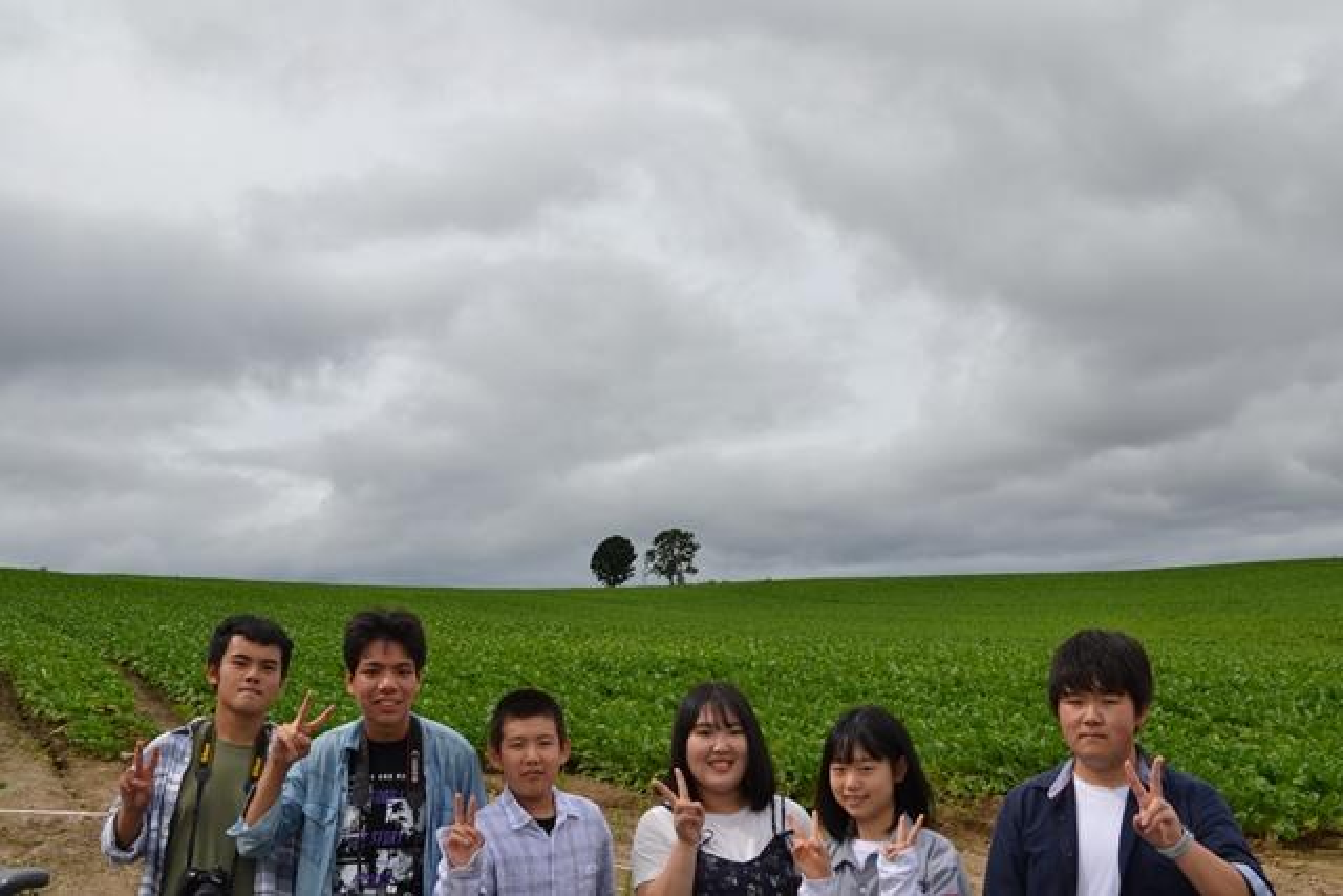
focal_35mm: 42
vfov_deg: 31.9
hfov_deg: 46.4
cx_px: 672
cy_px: 448
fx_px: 1567
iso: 100
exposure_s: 1/250
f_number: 8
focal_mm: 28
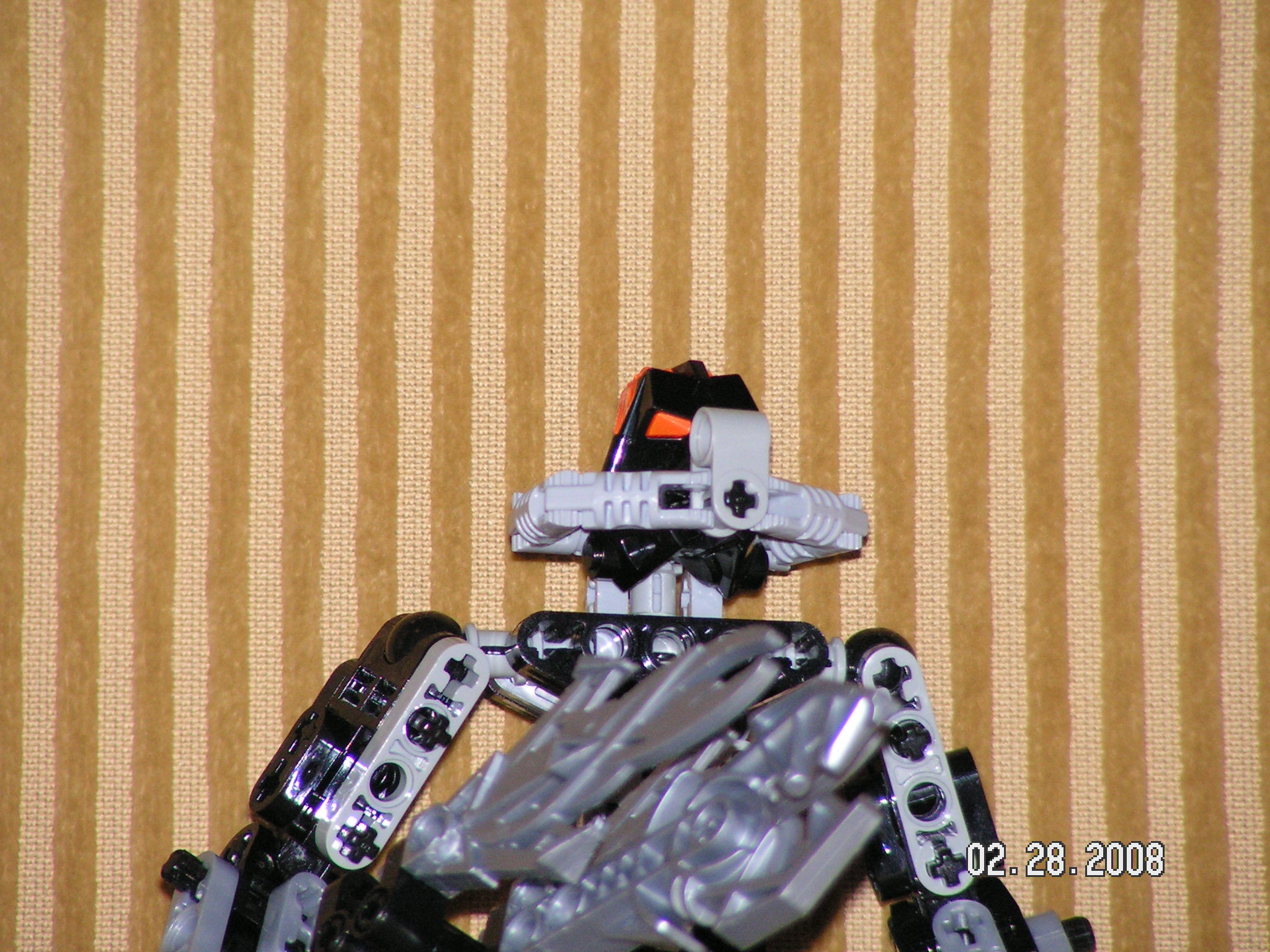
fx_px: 10640
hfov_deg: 6.8
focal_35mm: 290
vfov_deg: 5.1
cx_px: 635
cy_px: 476
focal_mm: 48
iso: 200
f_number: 3.2
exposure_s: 1/320
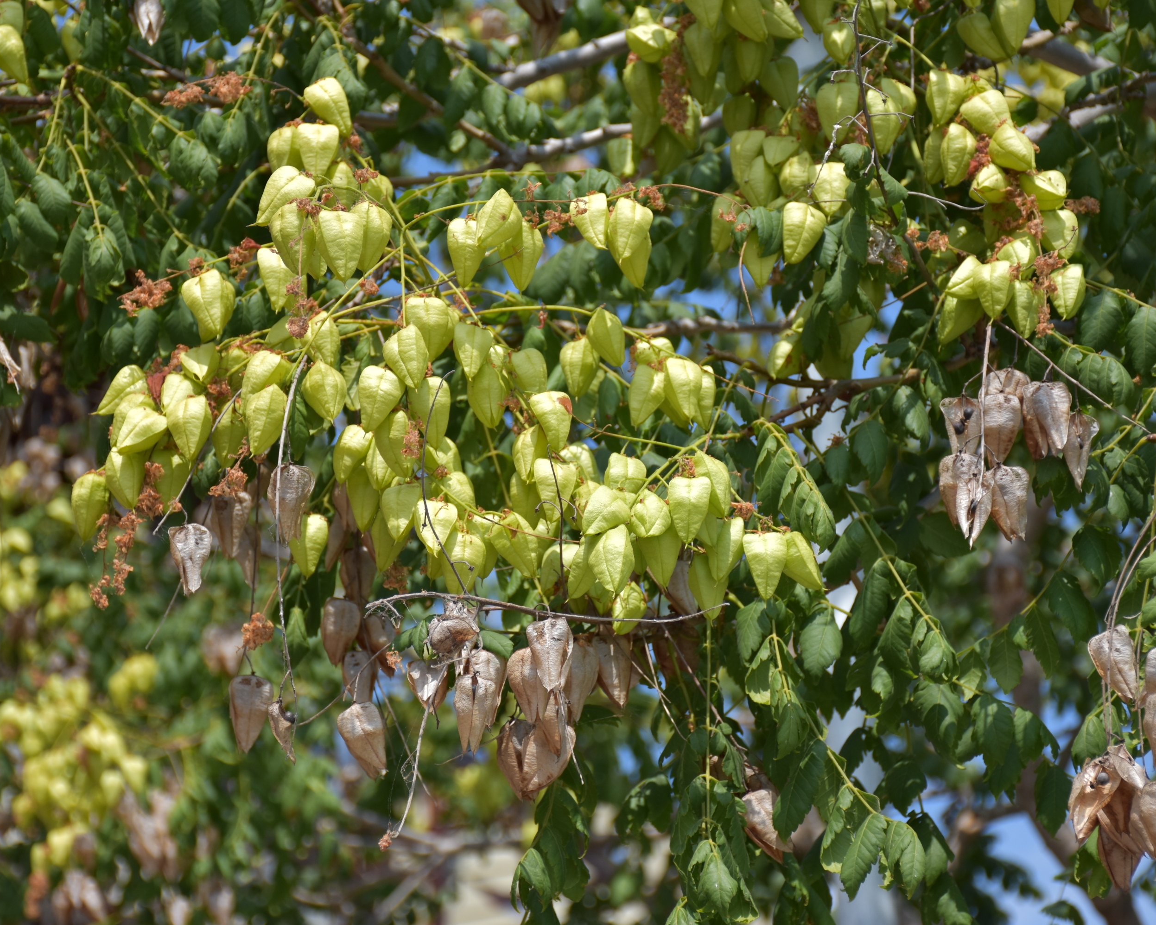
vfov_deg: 14.7
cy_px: 463
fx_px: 3592
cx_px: 528
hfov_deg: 18.3
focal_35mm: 105
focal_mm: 62
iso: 200
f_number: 5
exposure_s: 1/1250
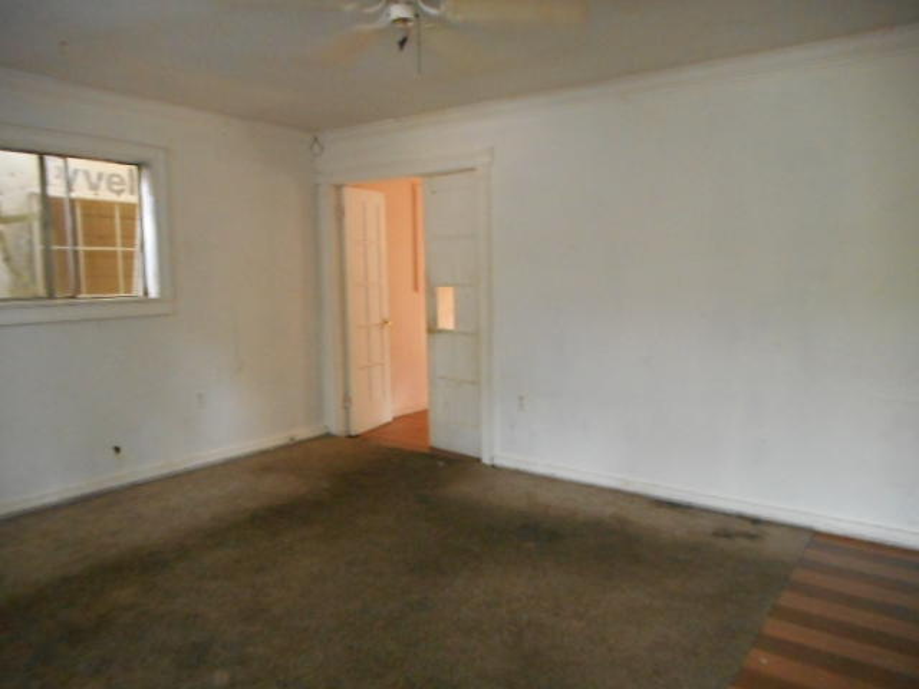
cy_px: 344
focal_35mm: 25
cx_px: 460
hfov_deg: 69.4
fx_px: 664
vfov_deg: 54.9
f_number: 3.7
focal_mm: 4.5
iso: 720
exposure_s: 1/25
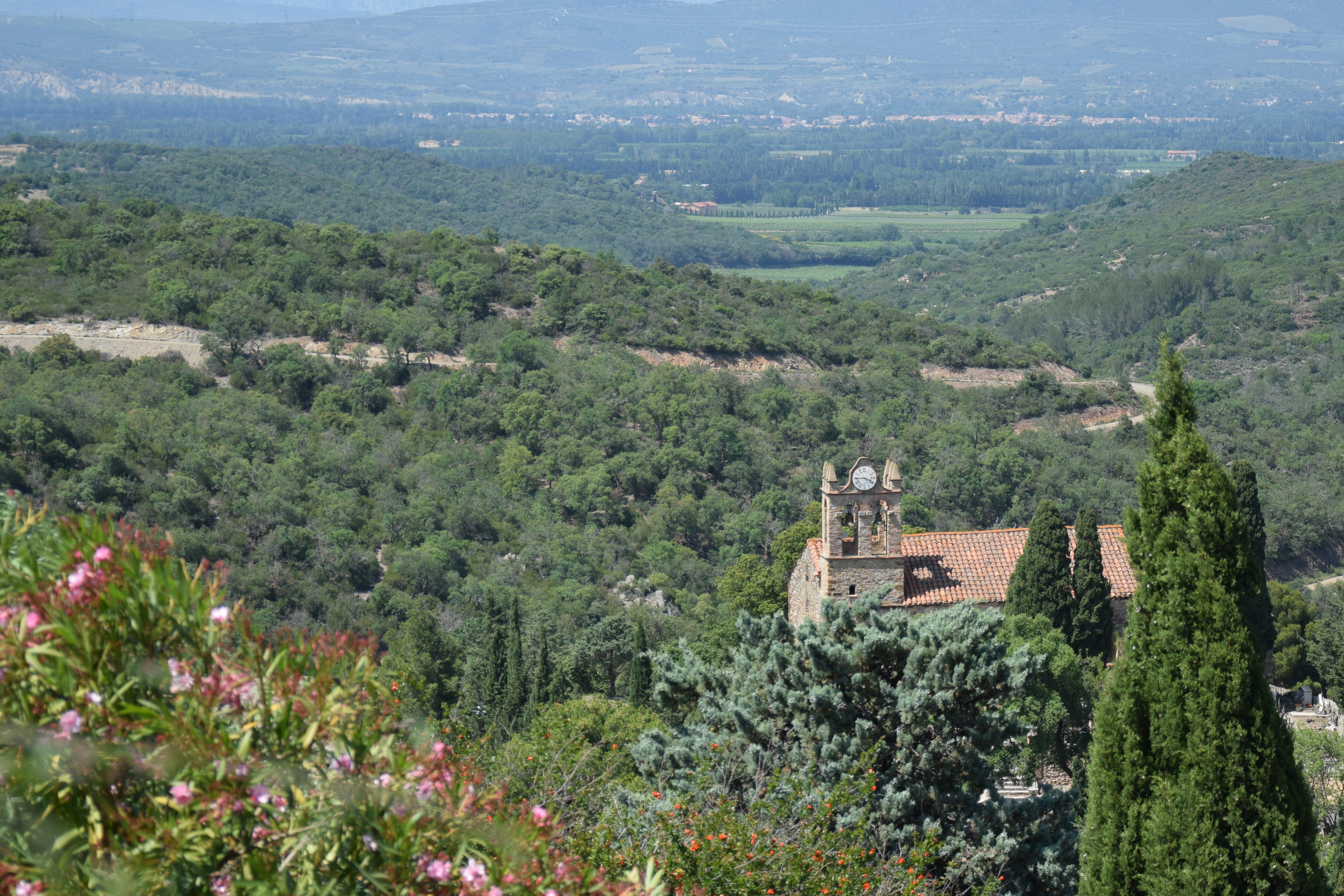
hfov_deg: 18.4
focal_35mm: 111
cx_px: 870
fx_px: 4144
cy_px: 516
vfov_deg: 12.3
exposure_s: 1/1600
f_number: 5
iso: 400
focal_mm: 52
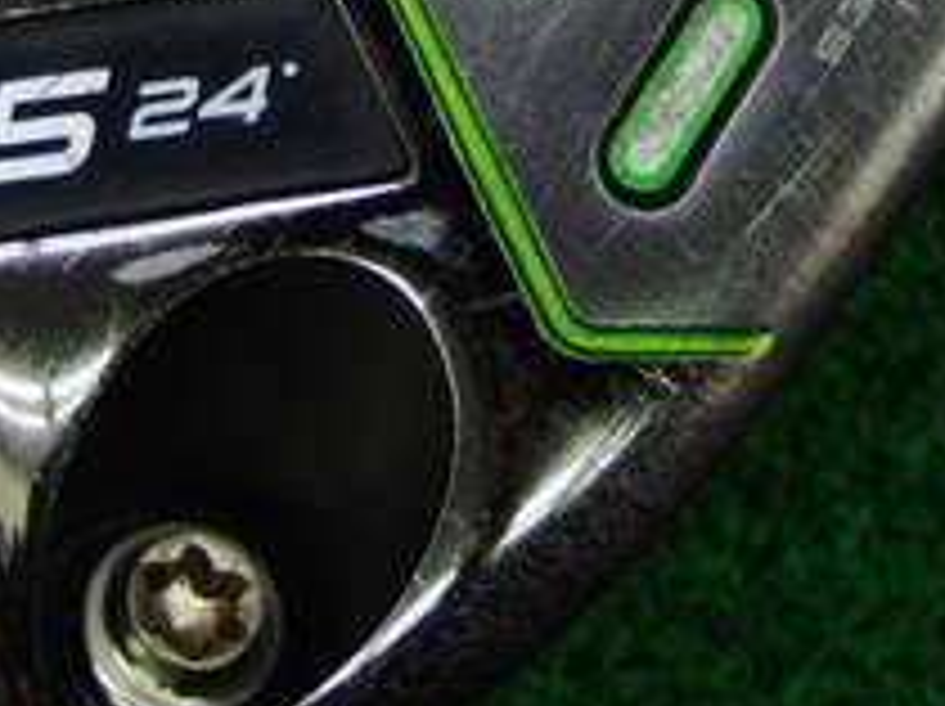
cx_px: 639
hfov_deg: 17.4
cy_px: -319
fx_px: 3081
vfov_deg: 12.5
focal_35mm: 113
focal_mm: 6.42
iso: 250
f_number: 3.6
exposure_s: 1/80
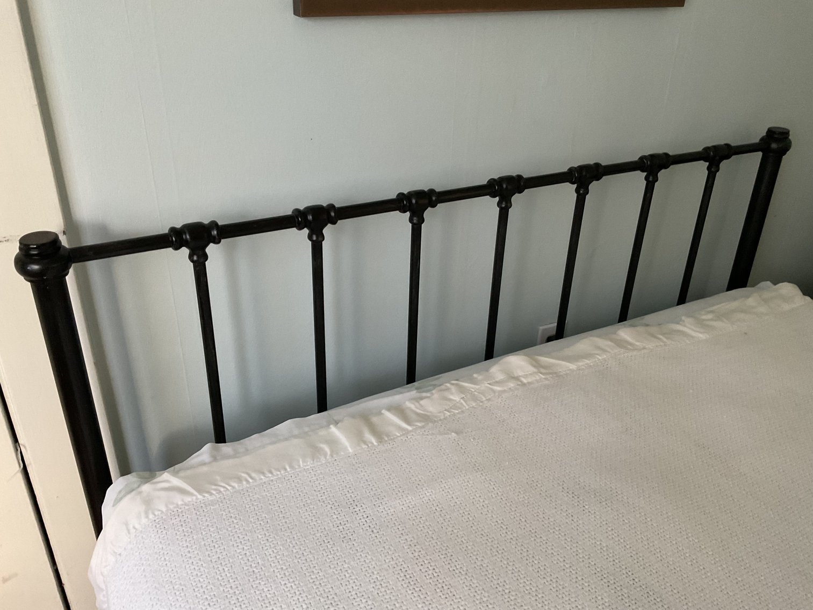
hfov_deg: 61.7
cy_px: 305
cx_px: 406
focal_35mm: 29
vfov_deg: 48.2
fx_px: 681
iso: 250
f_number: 1.8
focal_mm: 3
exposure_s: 1/50
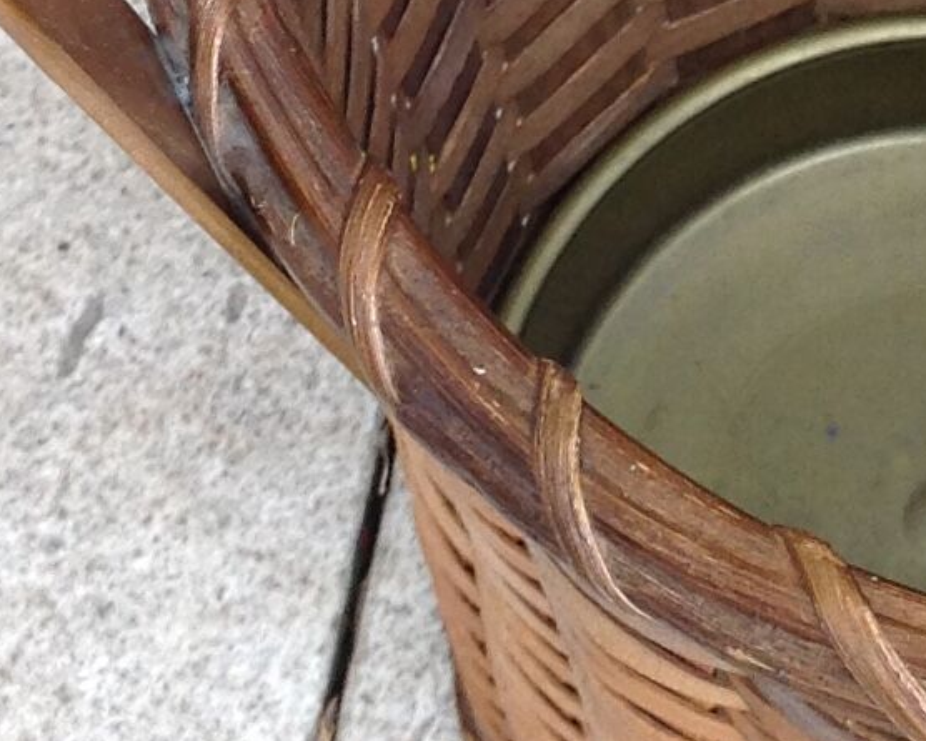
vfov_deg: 9.4
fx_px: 4358
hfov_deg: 11.9
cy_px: -490
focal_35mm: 159
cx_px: 1094
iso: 50
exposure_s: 1/132
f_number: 2.4
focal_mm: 4.28
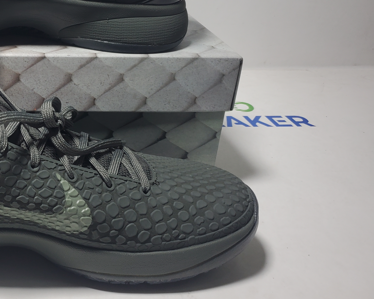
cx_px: 22
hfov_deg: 35.9
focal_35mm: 48
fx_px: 531
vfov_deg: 31.0
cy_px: 86
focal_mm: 4.3
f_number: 1.5
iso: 50
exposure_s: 1/308
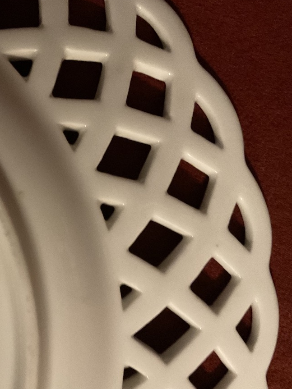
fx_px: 484
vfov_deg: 43.8
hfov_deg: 32.4
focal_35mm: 43
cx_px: 45
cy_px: 211
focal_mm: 3
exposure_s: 1/28
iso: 640
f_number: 1.8
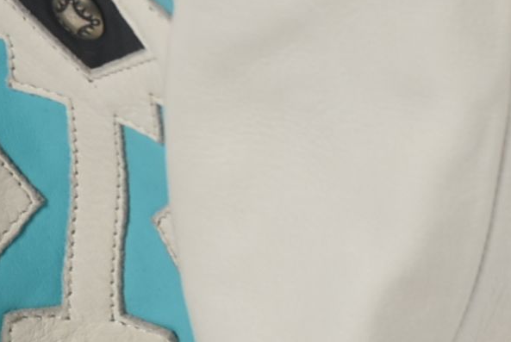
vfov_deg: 1.9
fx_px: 10211
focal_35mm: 719
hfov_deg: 2.9
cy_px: 40
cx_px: 608
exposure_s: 1/125
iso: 200
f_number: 11
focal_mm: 95
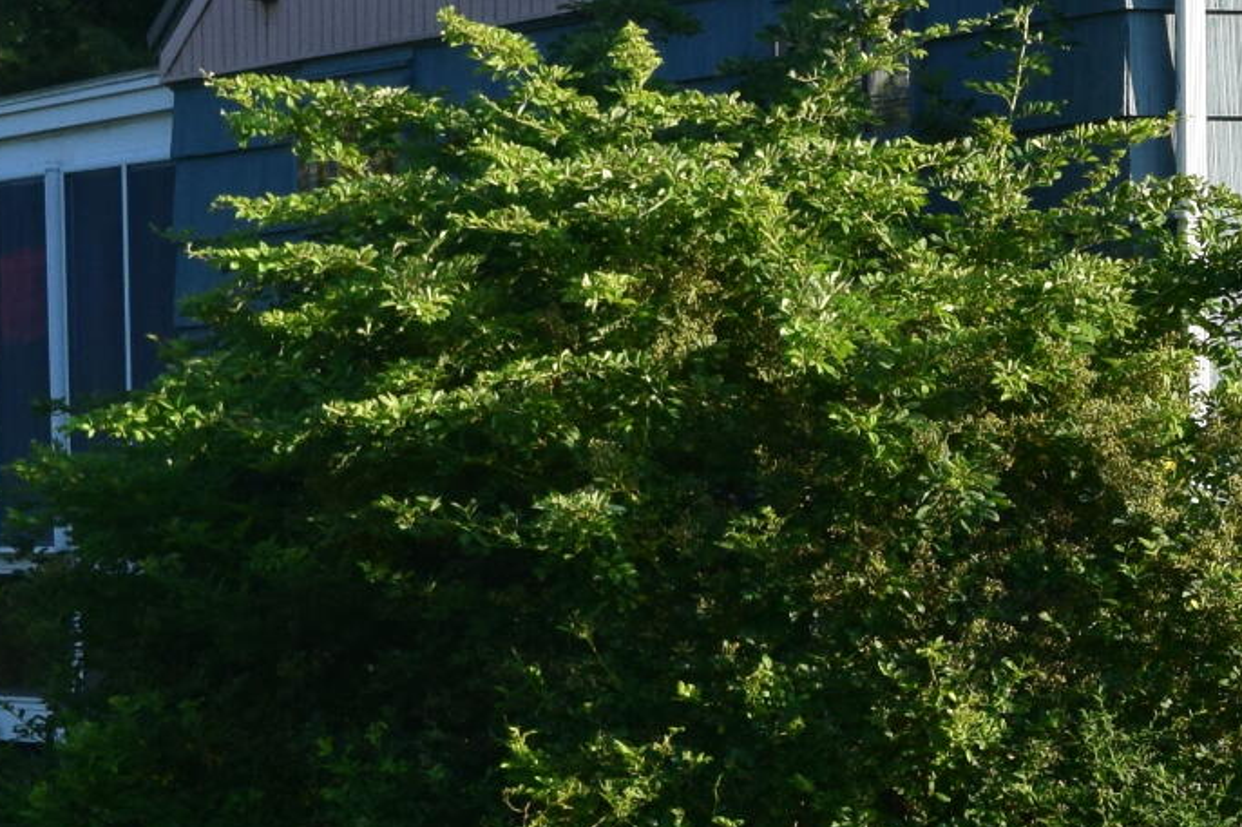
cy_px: 71
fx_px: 7691
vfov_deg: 6.1
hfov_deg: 8.8
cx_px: 2254
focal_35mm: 223
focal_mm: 34
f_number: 11
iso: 400
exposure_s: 1/400
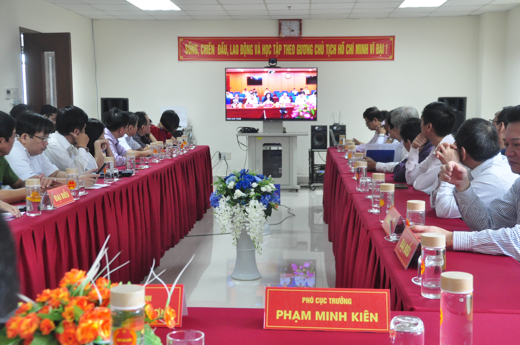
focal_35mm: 48
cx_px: 260
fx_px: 692
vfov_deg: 28.0
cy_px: 172
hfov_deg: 41.2
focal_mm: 32
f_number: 5.6
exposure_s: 1/60
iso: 1600
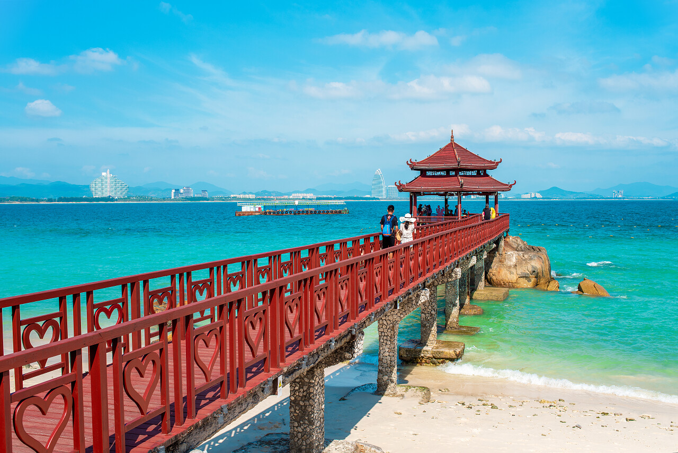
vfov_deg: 37.9
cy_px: 226
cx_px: 339
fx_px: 659
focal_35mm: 35
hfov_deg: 54.4
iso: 100
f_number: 8
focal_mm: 35
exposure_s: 1/500
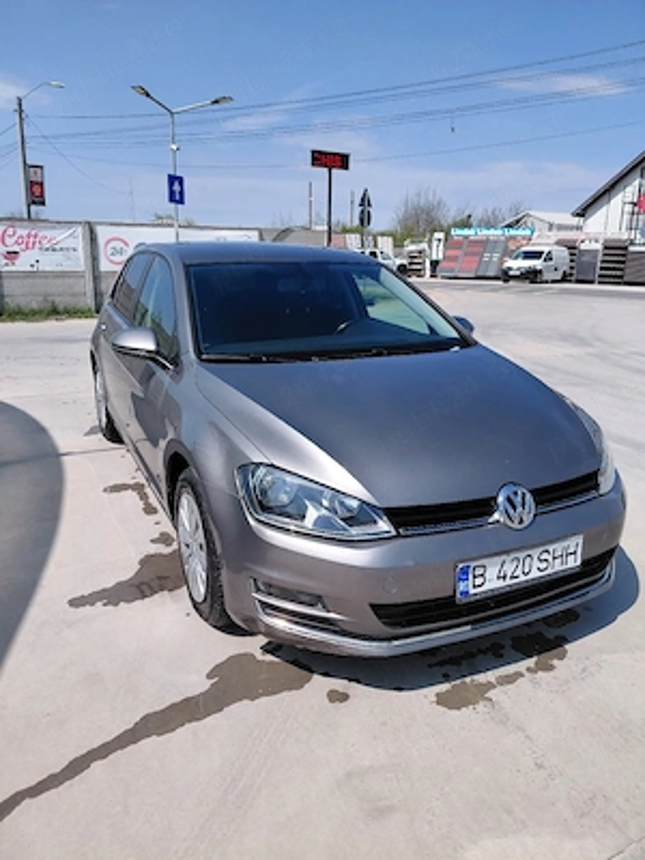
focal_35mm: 25
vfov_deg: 69.4
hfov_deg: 54.9
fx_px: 621
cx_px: 322
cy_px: 430
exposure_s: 1/3333
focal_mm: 4.69
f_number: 1.8
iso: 50
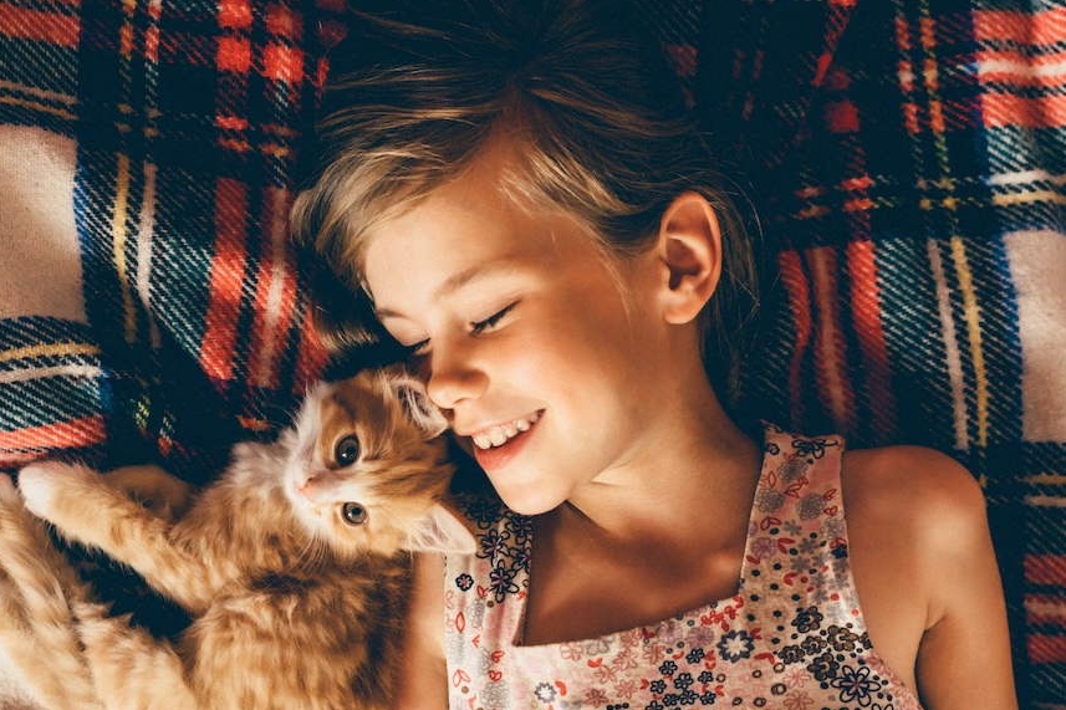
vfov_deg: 27.5
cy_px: 409
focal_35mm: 49
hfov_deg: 40.3
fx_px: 1451
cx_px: 501
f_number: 2.8
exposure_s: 1/200
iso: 1600
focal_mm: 35
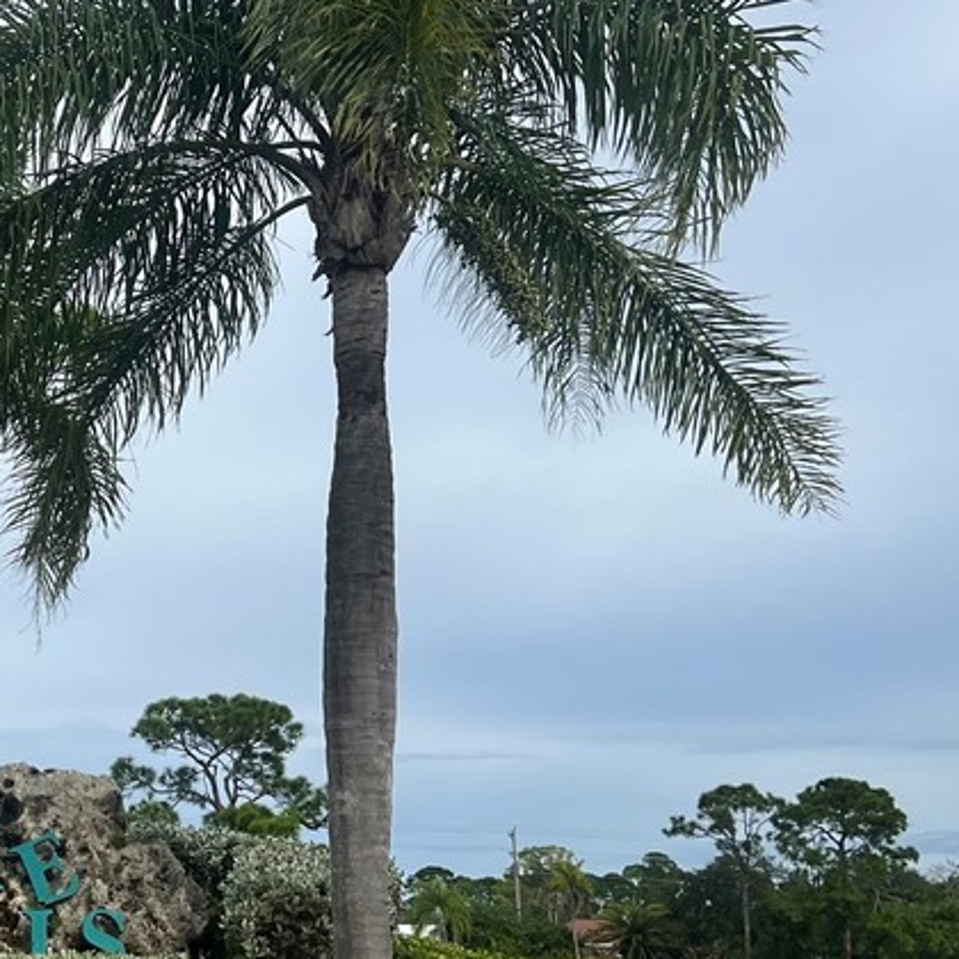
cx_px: 30
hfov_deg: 28.9
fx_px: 1755
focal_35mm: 56
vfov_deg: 30.4
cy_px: 603
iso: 50
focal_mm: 5.7
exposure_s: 1/4630
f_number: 1.5
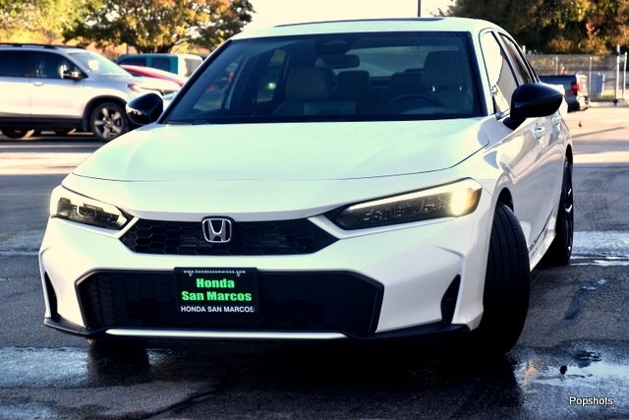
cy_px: 210
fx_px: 1468
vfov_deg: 16.3
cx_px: 314
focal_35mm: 84
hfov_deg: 24.2
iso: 280
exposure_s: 1/500
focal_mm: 56
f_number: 5.6
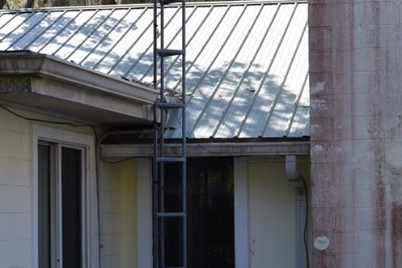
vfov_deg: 15.7
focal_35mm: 87
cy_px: 153
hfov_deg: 22.7
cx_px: 379
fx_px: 971
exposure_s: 1/250
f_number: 8
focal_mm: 18
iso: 250
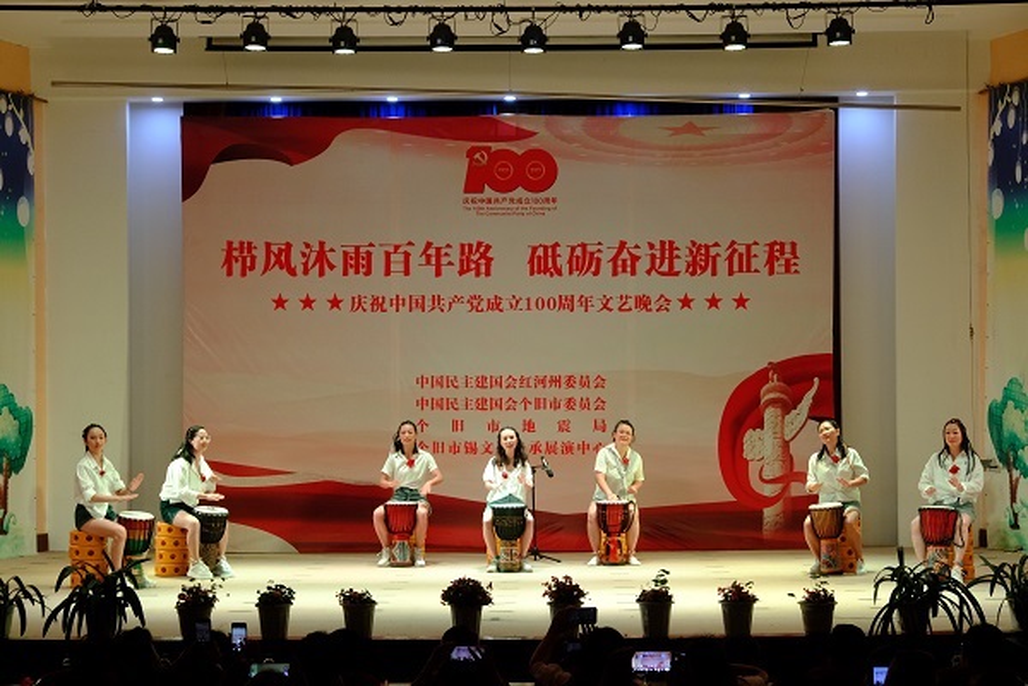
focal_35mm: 64
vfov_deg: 21.2
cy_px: 343
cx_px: 514
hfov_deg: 31.4
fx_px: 1827
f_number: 7.1
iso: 2500
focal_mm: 42.5
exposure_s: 1/105
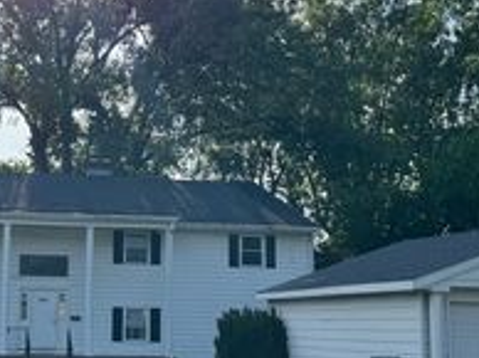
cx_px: 79
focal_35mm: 62
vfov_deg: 23.6
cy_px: 211
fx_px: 857
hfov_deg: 30.3
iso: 80
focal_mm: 6.76
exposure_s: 1/5814
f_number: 1.78
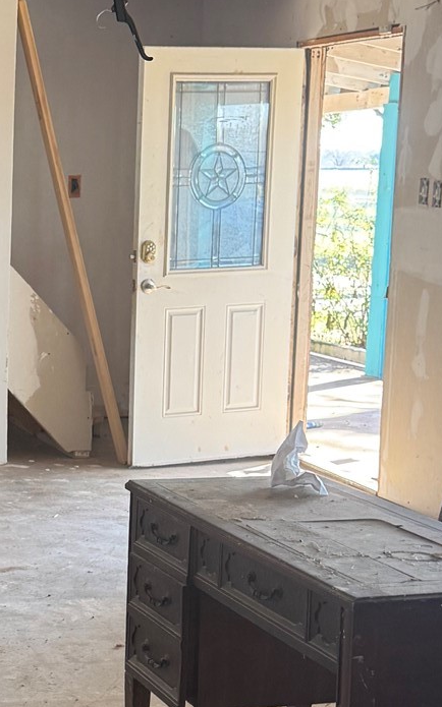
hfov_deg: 16.4
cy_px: 401
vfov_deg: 27.5
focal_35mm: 75
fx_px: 1446
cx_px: -132
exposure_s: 1/121
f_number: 1.78
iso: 160
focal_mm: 6.76
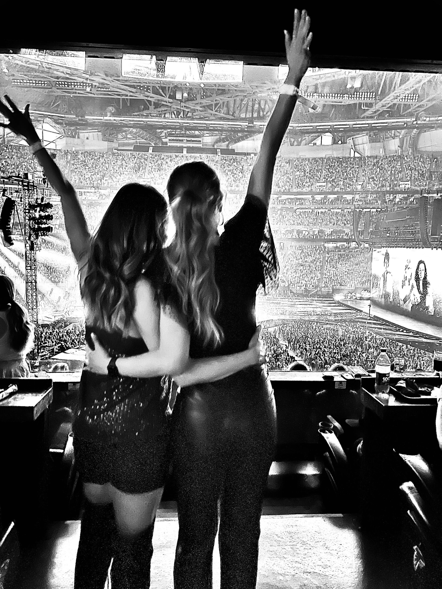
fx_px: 443
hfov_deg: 53.1
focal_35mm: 26
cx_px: 221
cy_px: 294
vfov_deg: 67.3
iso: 1000
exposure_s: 1/22
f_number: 1.5
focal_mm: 5.7
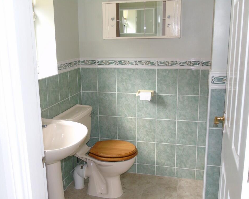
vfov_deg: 41.1
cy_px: 100
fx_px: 265
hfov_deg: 50.3
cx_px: 120
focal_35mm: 36
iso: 200
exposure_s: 1/40
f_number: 3.8
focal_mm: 6.1
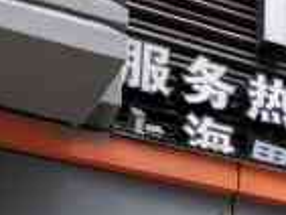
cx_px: 609
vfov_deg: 10.0
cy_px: 478
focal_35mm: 134
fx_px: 1108
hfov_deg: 12.5
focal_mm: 5.58
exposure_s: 1/139
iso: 50
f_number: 1.8
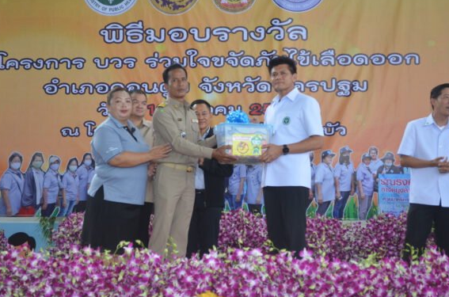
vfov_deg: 18.6
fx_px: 908
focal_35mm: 73
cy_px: 148
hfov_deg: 27.8
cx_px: 226
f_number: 5.6
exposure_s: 1/125
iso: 400
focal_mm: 46
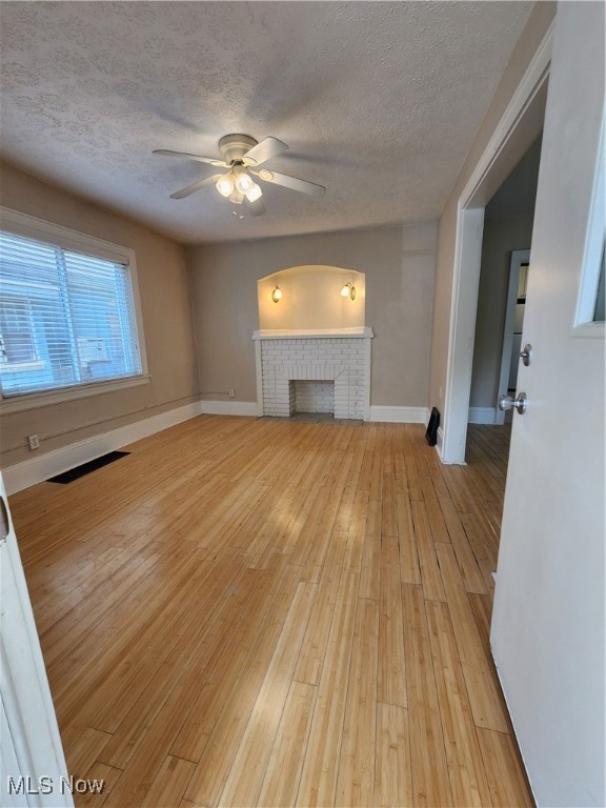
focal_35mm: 13
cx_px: 303
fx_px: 303
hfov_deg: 89.9
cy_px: 404
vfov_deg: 106.2
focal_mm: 2.2
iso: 80
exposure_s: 1/60
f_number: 2.2
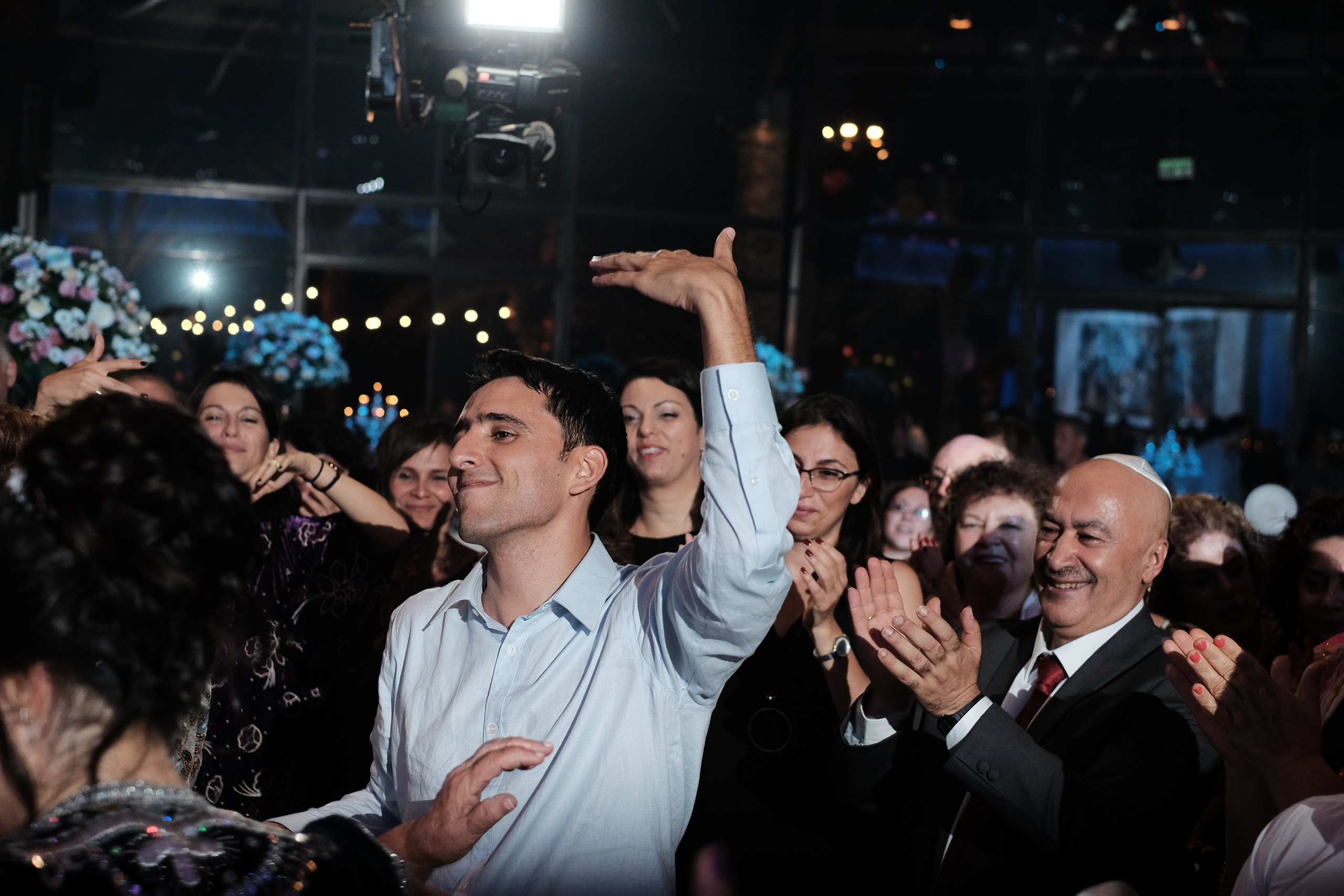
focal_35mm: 53
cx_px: 672
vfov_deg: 25.5
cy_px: 448
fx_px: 1979
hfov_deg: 37.5
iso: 1250
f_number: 2.8
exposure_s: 1/250
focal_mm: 35
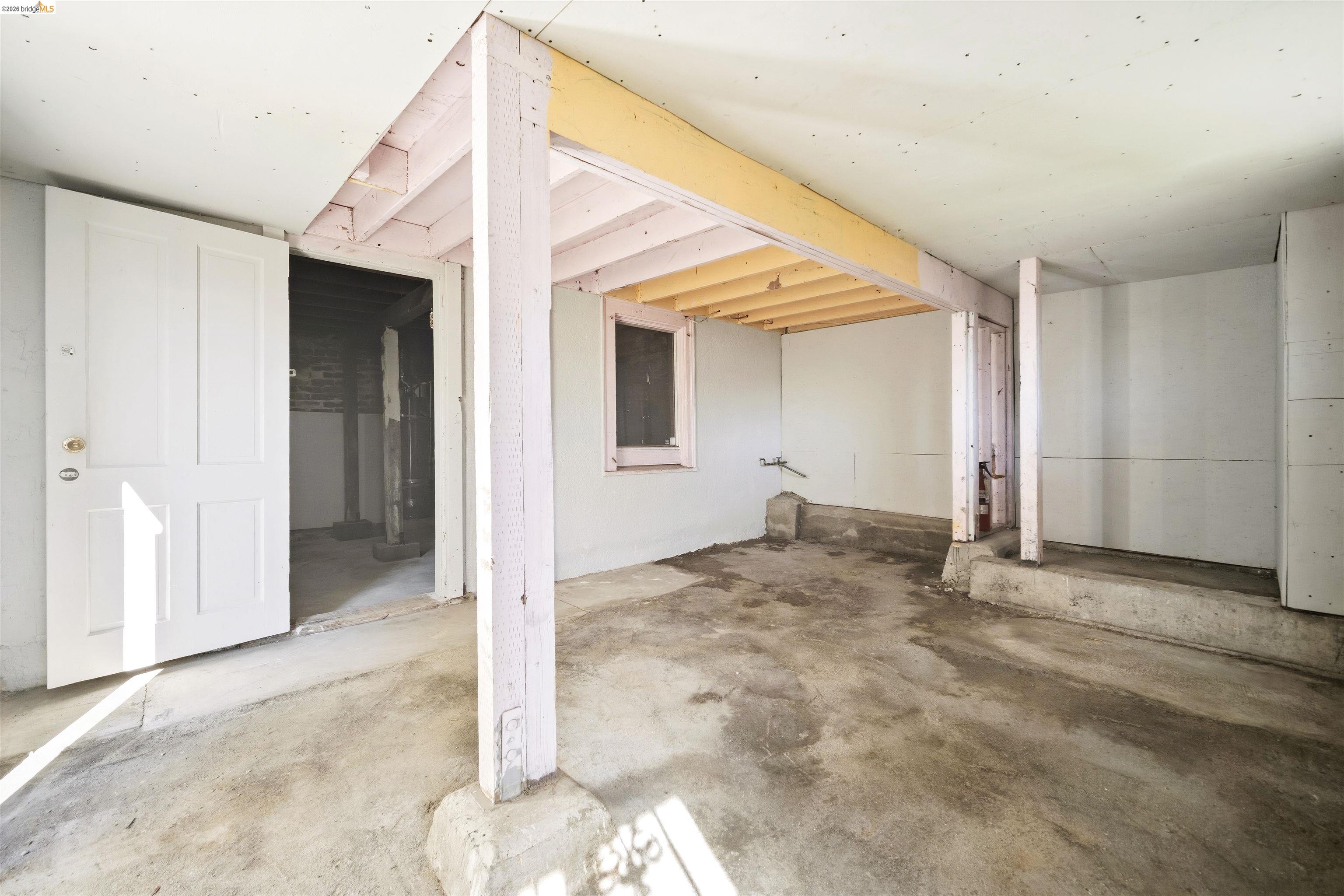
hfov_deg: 104.3
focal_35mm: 14
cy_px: 448
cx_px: 672
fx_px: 523
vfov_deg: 81.2
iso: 125
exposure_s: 1/4
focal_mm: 9
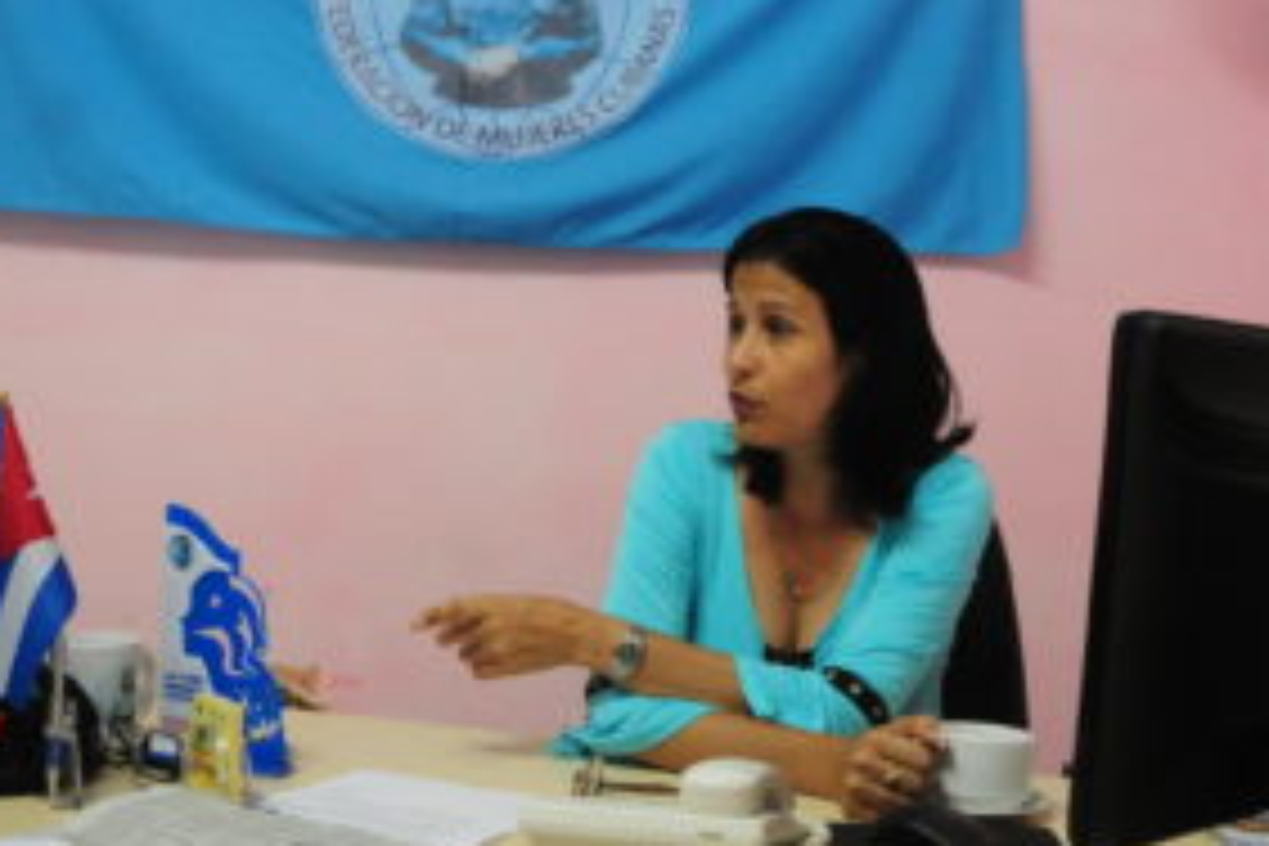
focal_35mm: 39
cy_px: 284
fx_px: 1375
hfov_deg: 49.4
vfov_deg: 33.9
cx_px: 716
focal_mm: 18
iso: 2500
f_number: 3.5
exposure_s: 1/40
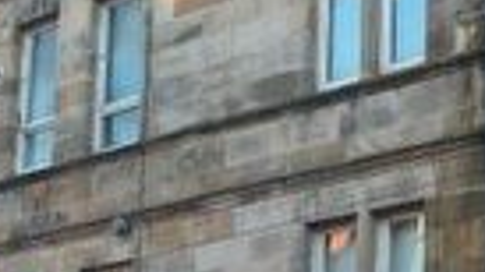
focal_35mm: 161
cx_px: 166
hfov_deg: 13.3
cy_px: 270
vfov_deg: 7.5
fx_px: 2070
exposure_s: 1/100
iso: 32
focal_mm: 4.15
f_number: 2.2
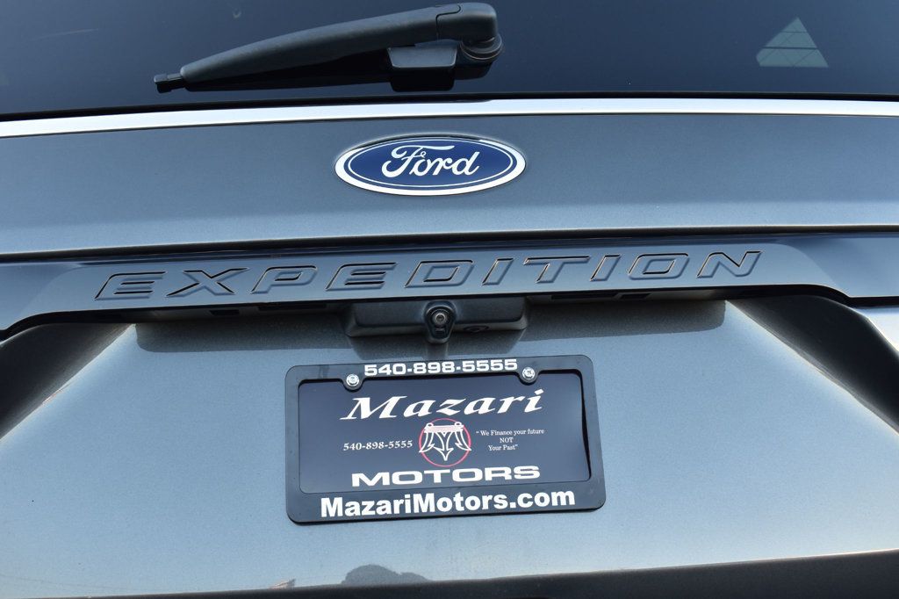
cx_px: 450
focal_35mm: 46
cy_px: 300
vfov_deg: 28.9
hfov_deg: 42.3
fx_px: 1161
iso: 400
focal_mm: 31
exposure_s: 1/60
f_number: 8
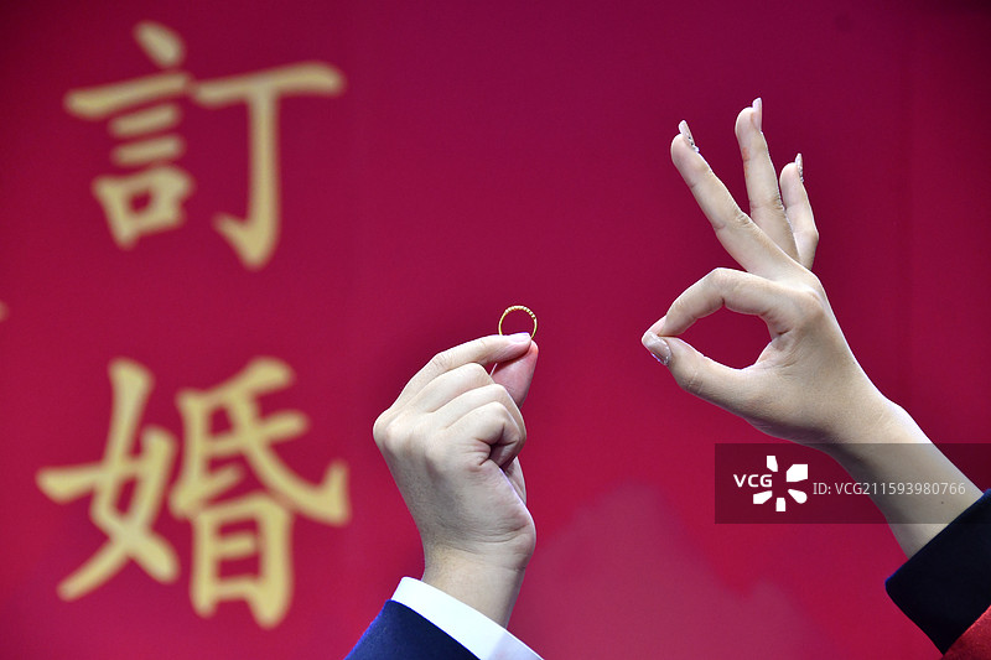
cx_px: 496
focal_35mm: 142
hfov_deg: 14.5
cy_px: 330
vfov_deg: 9.7
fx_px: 3908
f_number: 5.3
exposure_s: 1/400
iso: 800
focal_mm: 95
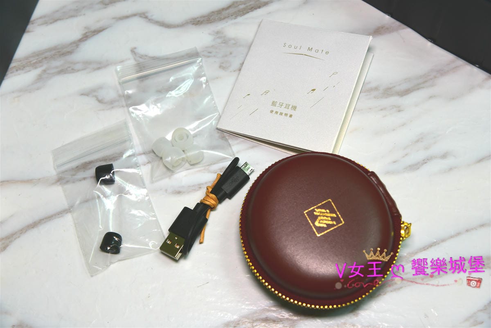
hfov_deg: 30.9
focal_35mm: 65
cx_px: 246
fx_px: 887
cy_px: 164
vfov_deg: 20.9
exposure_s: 1/40
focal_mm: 65
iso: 400
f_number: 7.1
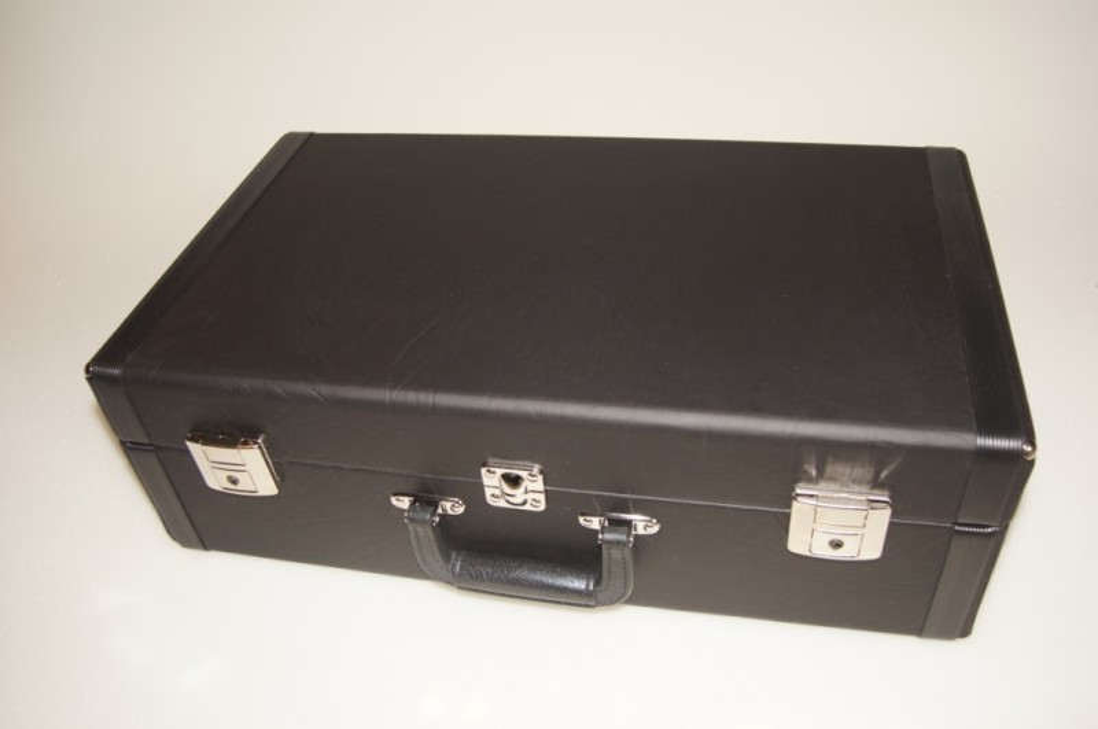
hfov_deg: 62.0
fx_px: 914
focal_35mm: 30
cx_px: 549
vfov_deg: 43.5
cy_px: 364
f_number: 6.3
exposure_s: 1/60
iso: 200
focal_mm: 20
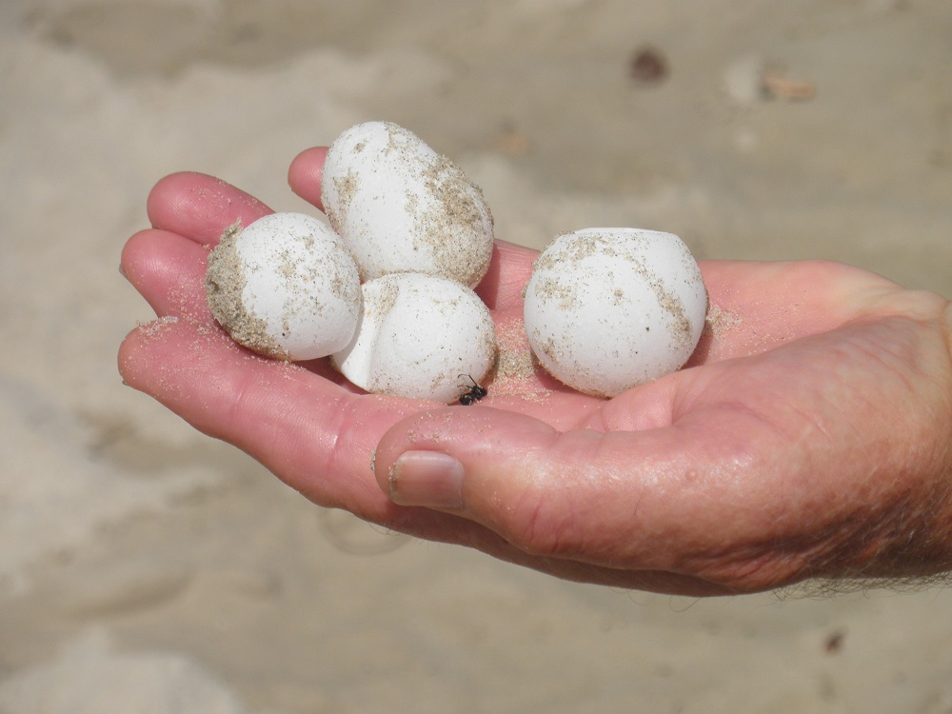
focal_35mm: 158
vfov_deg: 9.4
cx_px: 476
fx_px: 4345
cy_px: 357
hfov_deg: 12.5
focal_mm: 27.9
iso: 80
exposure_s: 1/160
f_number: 15
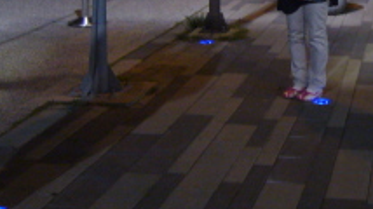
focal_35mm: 89
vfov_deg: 13.3
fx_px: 880
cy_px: -18
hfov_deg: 23.4
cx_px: 329
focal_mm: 5.8
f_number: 2.8
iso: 200
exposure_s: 1/8
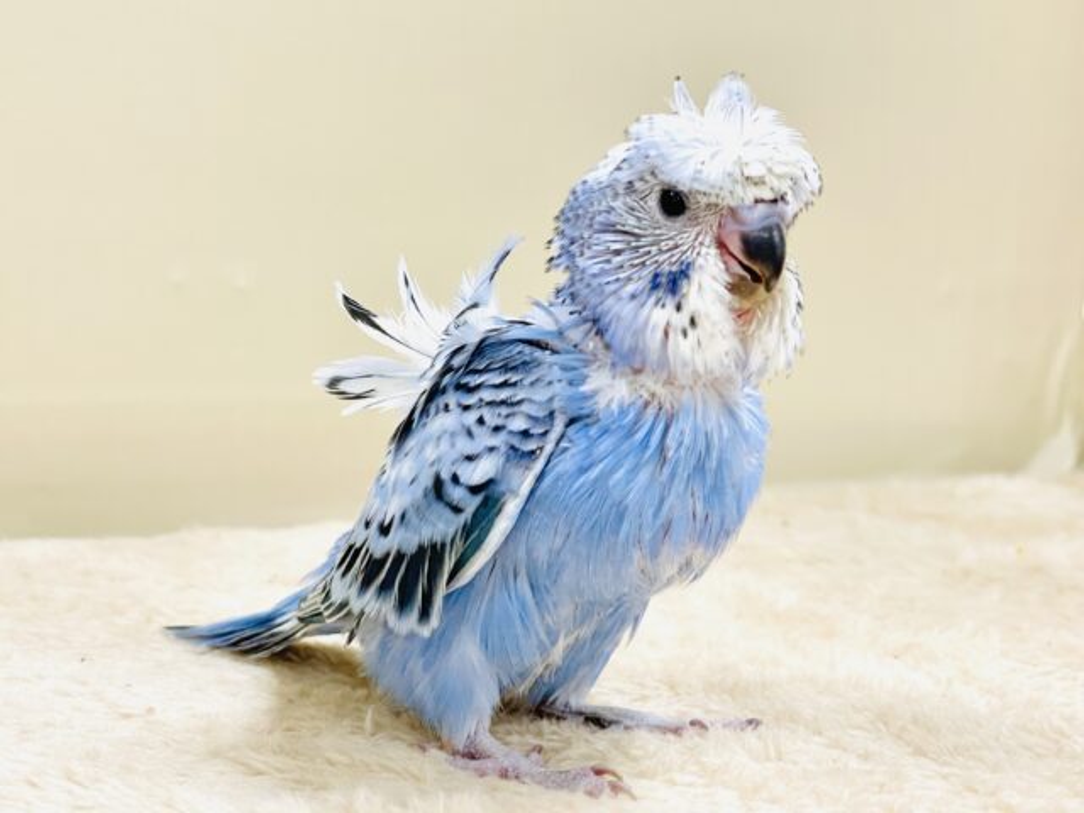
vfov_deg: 28.0
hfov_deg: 36.8
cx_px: 542
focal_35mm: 52
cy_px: 406
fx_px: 1628
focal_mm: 6
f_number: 2
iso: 125
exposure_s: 1/99
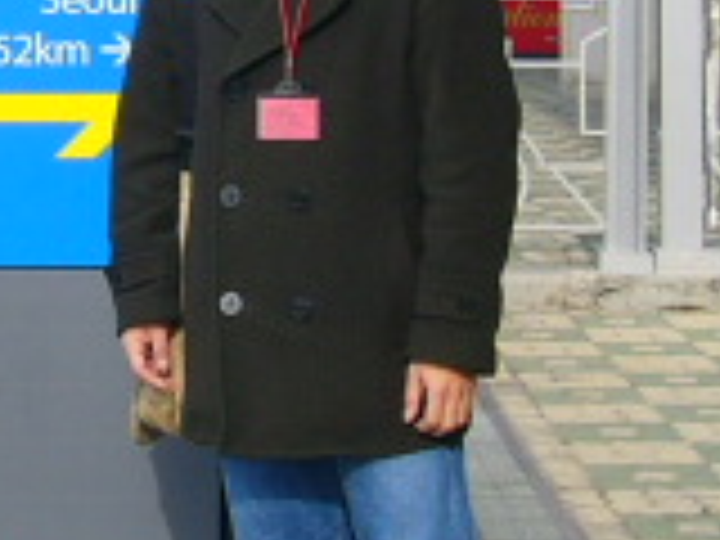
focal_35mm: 140
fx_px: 2912
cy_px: 58
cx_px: 50
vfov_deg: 10.5
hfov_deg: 13.9
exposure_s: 1/125
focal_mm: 5.8
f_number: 5.6
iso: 80
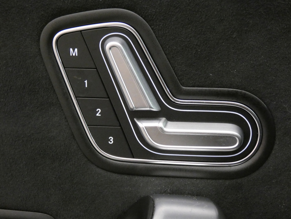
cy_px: 110
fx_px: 345
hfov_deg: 45.8
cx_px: 146
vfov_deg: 35.1
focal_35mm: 41
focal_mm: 7.3
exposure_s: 1/15
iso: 1600
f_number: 3.6
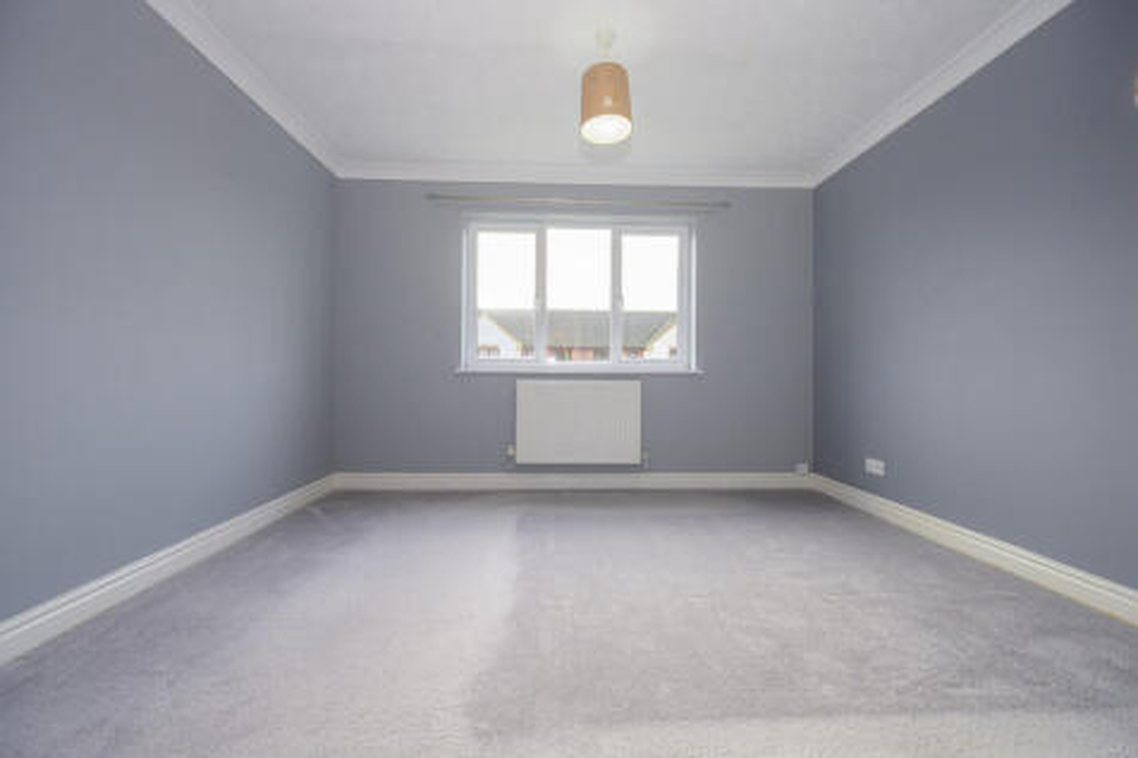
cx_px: 569
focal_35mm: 14
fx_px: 442
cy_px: 379
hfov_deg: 104.3
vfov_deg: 81.2
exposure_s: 1/125
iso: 800
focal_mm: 14
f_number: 7.1
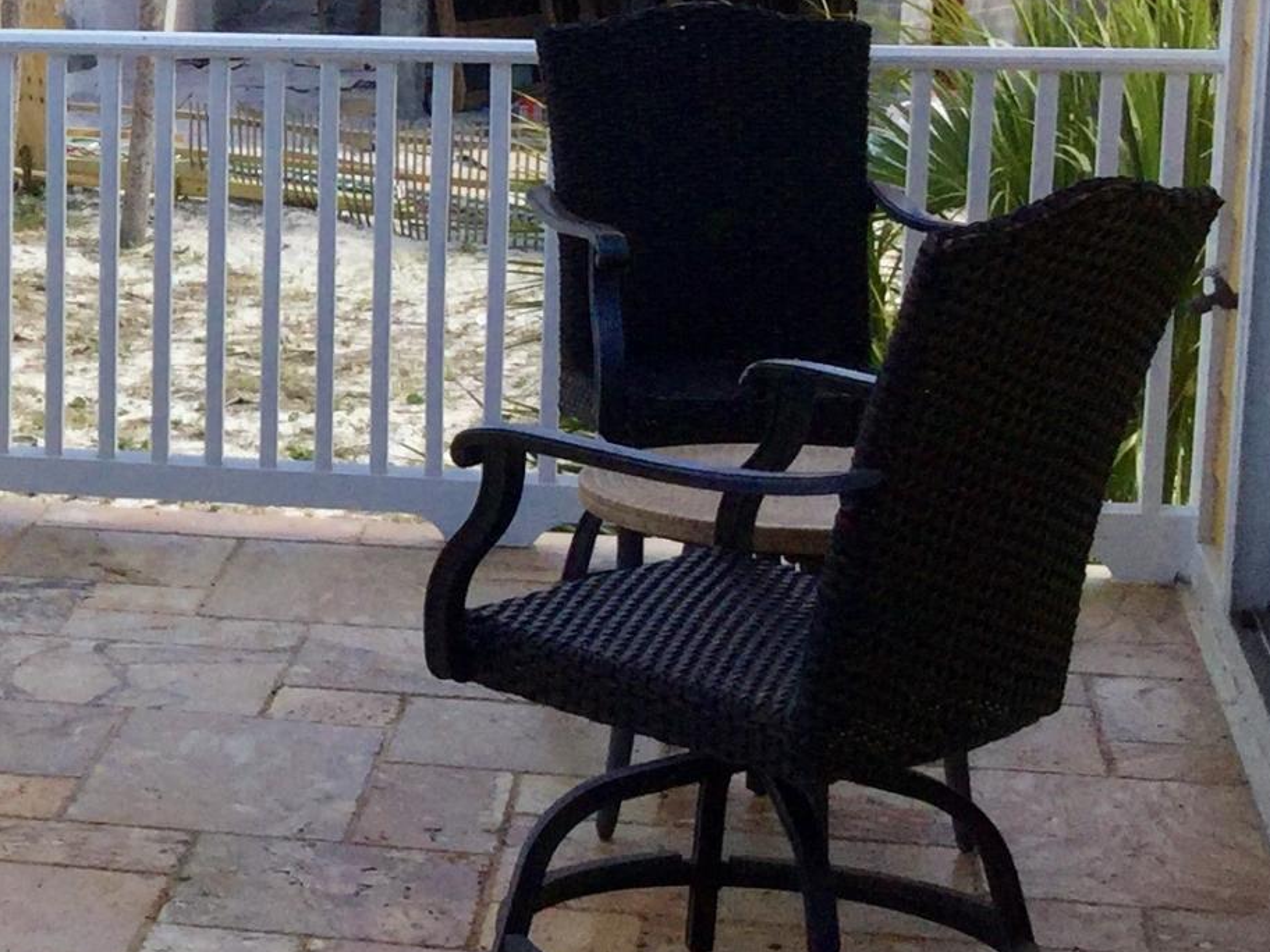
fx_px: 3742
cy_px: 238
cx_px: -408
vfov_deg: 14.4
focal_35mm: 102
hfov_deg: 17.9
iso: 25
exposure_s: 1/1148
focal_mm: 3.3
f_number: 2.4
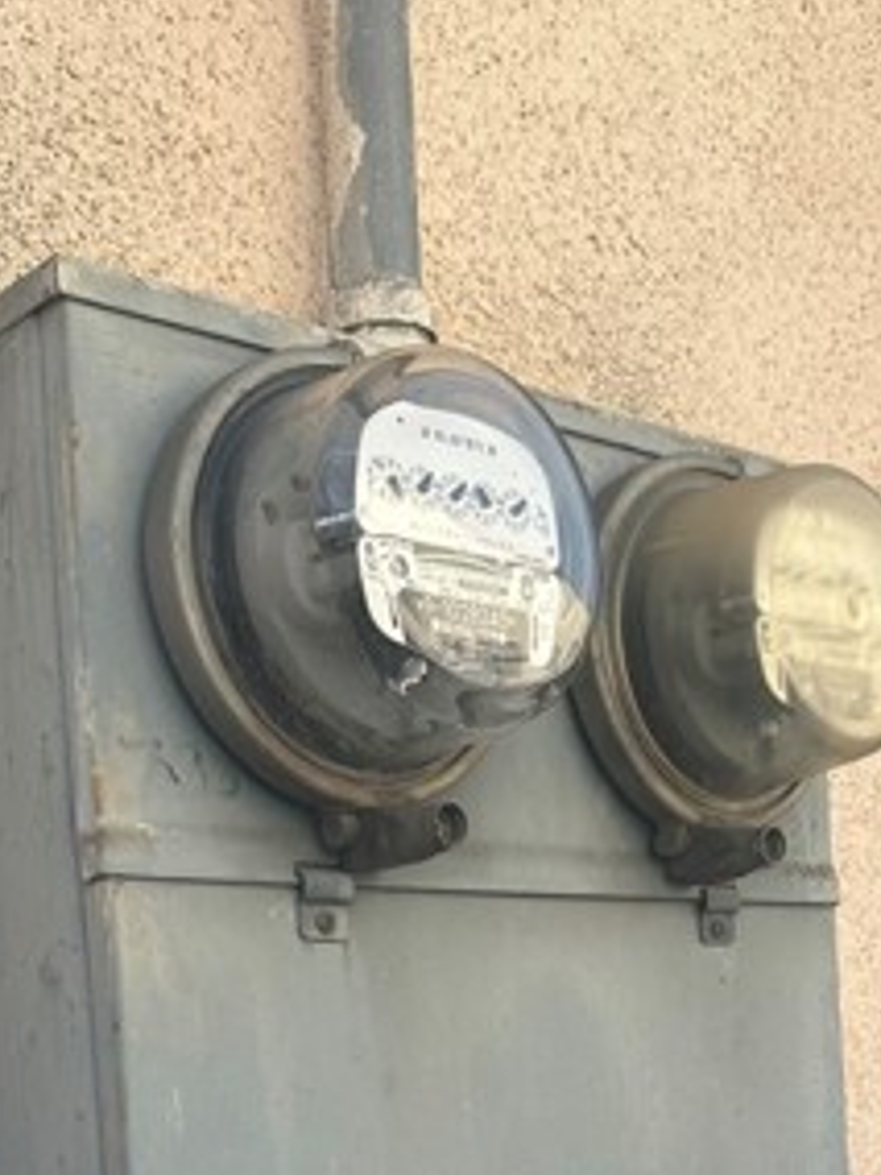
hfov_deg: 27.0
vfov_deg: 32.8
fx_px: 1832
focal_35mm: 54
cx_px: 488
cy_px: 1154
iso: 80
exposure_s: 1/1374
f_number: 1.78
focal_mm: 6.86
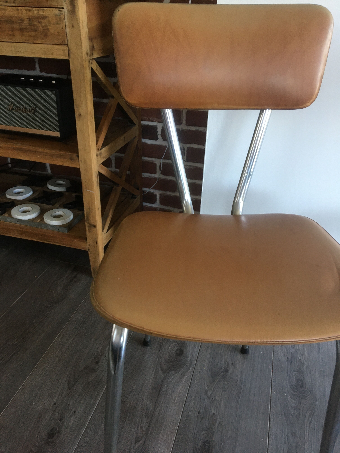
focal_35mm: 29
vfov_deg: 61.7
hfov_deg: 48.2
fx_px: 380
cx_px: 170
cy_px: 226
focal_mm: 4.15
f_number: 2.2
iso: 100
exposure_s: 1/33
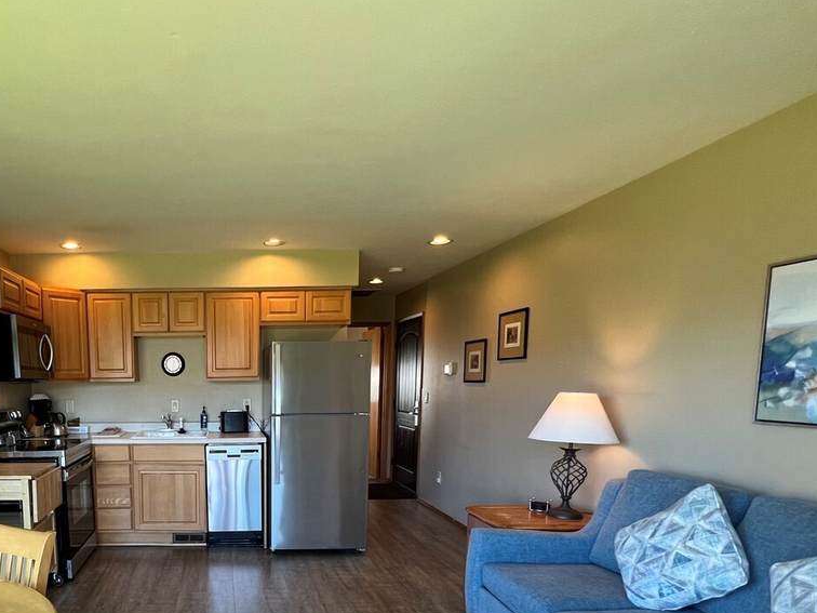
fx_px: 519
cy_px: 455
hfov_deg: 71.8
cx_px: 216
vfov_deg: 58.1
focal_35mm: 22
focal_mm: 1.57
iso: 200
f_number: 1.8
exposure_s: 1/120
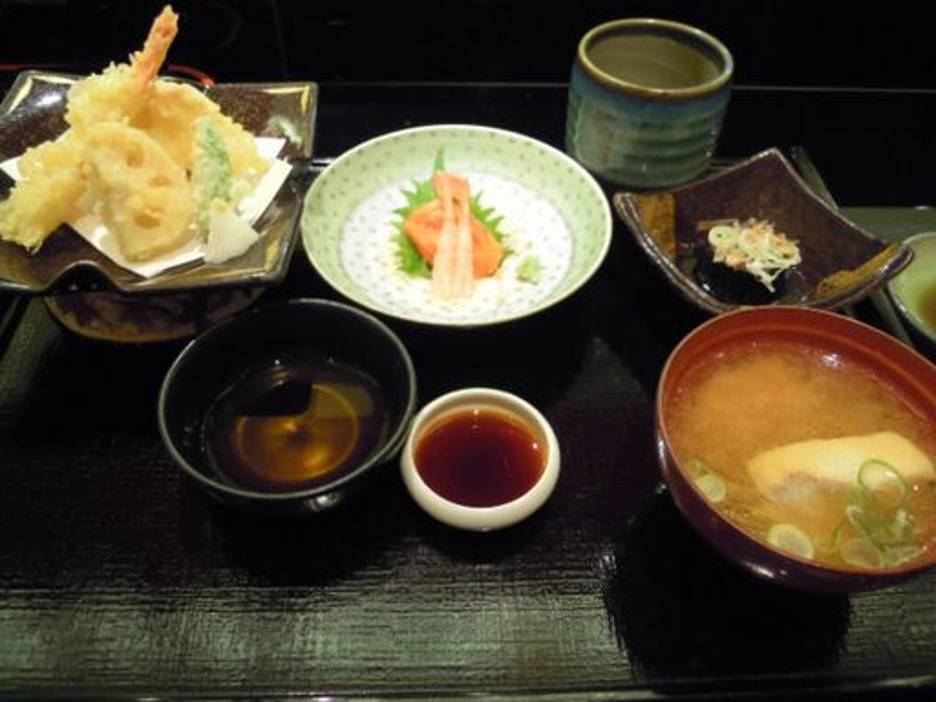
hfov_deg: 63.4
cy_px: 351
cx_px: 468
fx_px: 757
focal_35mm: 28
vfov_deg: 49.7
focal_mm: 5
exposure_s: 1/30
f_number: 2.7
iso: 400
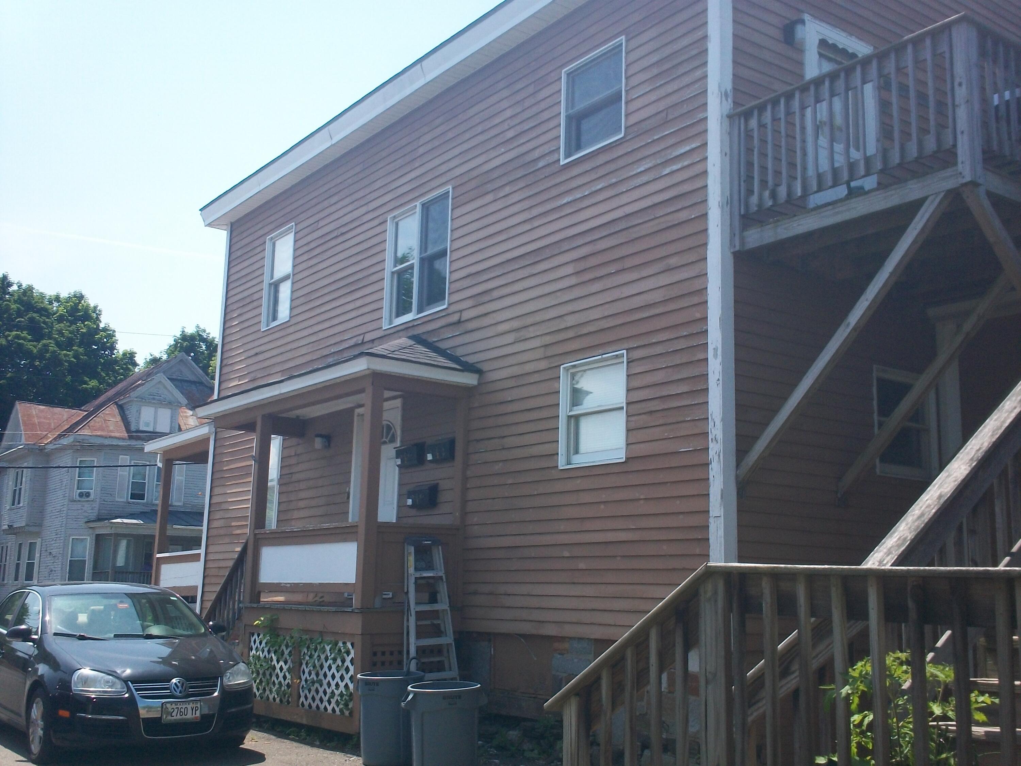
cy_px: 383
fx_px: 1121
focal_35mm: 38
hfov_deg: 49.0
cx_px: 510
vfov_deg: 37.7
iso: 80
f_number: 4.5
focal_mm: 6.3
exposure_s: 1/320
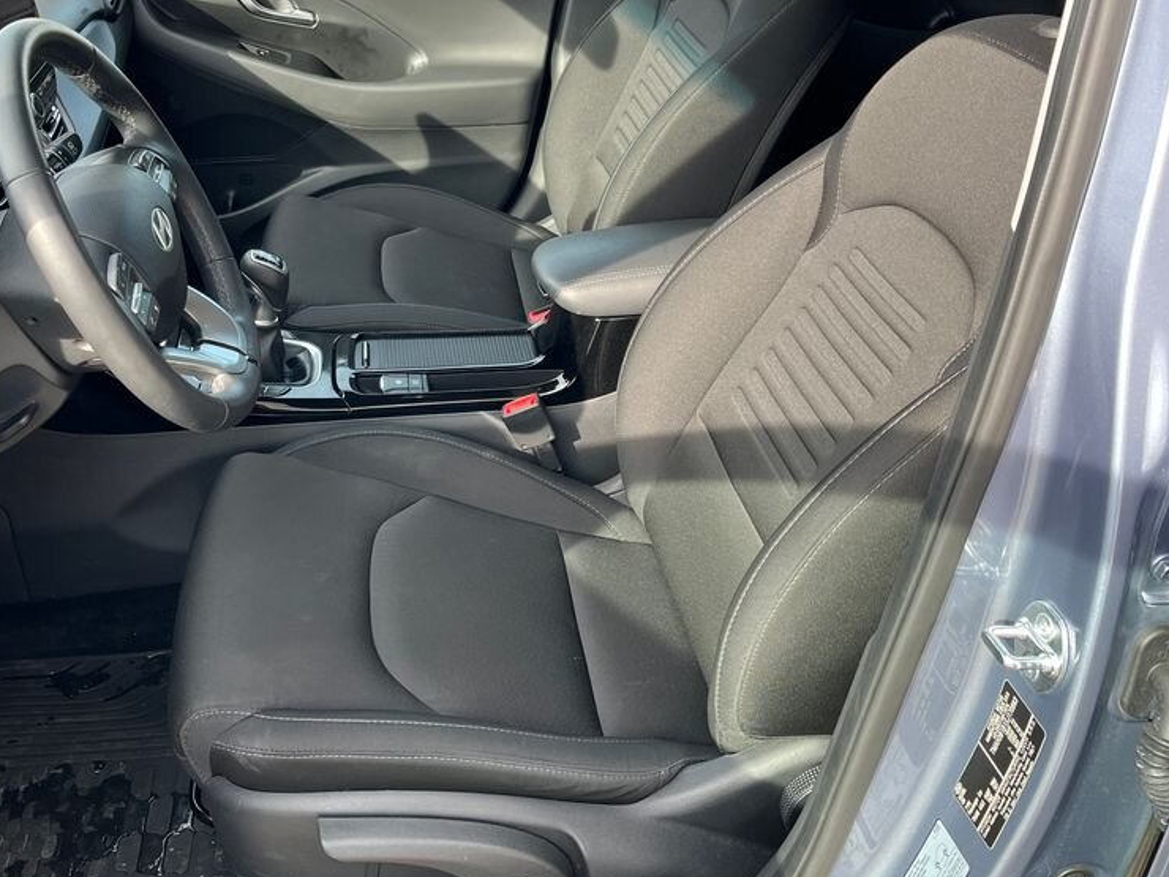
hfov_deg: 50.8
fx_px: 1216
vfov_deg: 39.5
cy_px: 341
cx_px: 439
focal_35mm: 36
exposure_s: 1/228
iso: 40
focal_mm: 5.1
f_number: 1.6
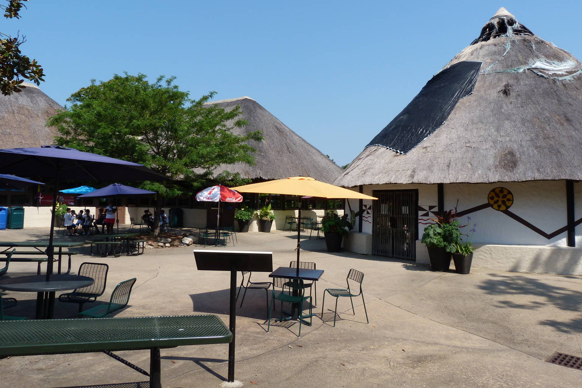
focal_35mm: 27
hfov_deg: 67.4
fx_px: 436
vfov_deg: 47.9
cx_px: 299
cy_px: 176
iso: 80
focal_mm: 4.5
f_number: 5.6
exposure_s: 1/320
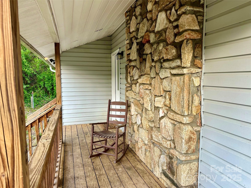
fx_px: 174
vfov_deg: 56.8
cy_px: 94
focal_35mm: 24
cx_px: 126
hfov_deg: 71.6
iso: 125
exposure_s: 1/121
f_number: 1.78
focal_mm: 6.86
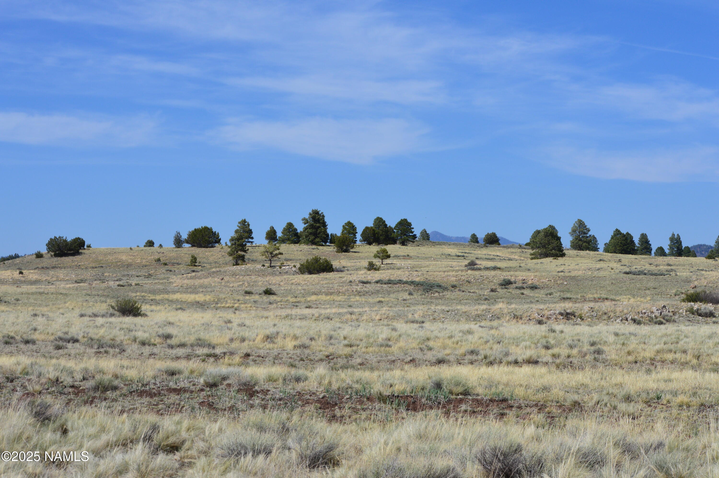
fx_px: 1646
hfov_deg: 24.6
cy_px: 239
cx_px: 360
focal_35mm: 82
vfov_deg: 16.5
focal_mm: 55
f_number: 11
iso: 250
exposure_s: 1/500
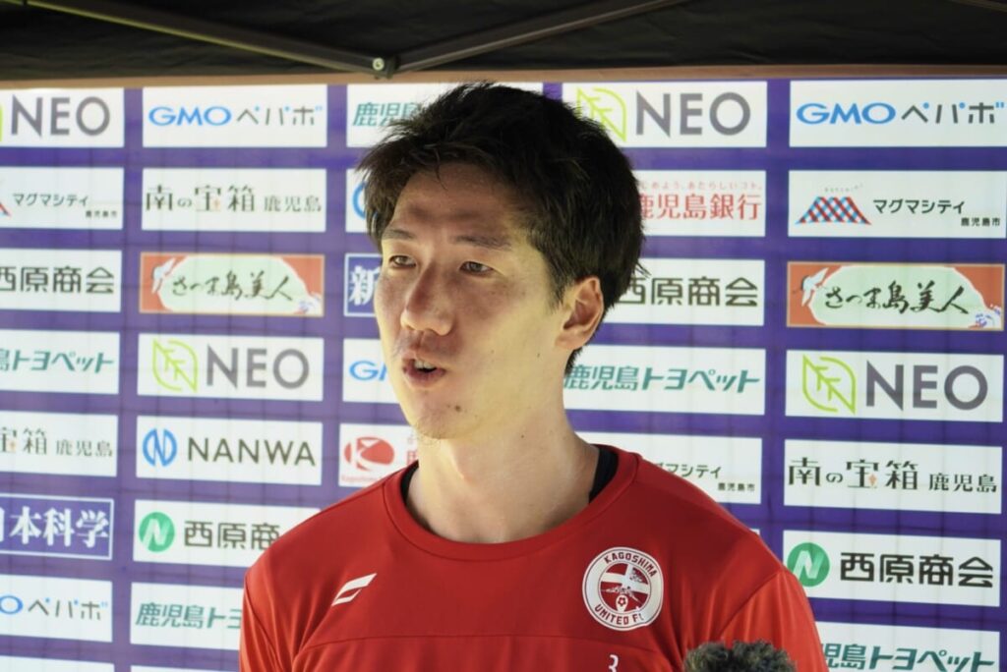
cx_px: 504
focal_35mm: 105
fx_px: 2939
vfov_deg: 13.1
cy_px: 336
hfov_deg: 19.4
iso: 250
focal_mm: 70
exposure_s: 1/160
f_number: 4.5
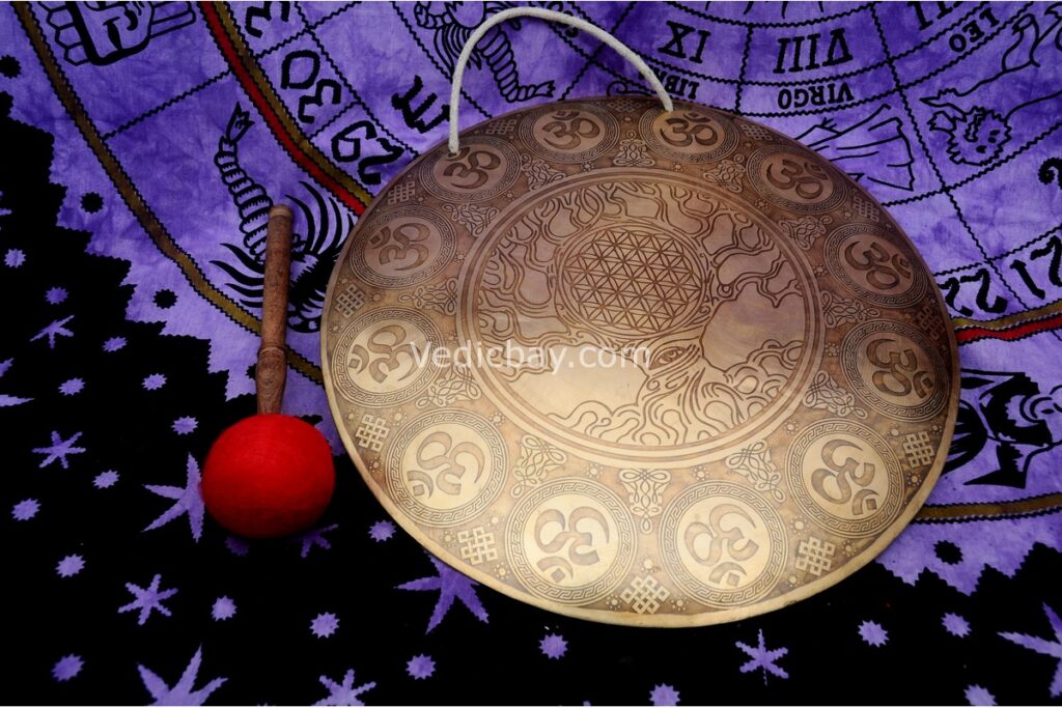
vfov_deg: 36.9
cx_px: 531
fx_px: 1062
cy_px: 354
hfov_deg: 53.1
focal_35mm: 36
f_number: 8
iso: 200
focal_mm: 24
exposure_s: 1/100
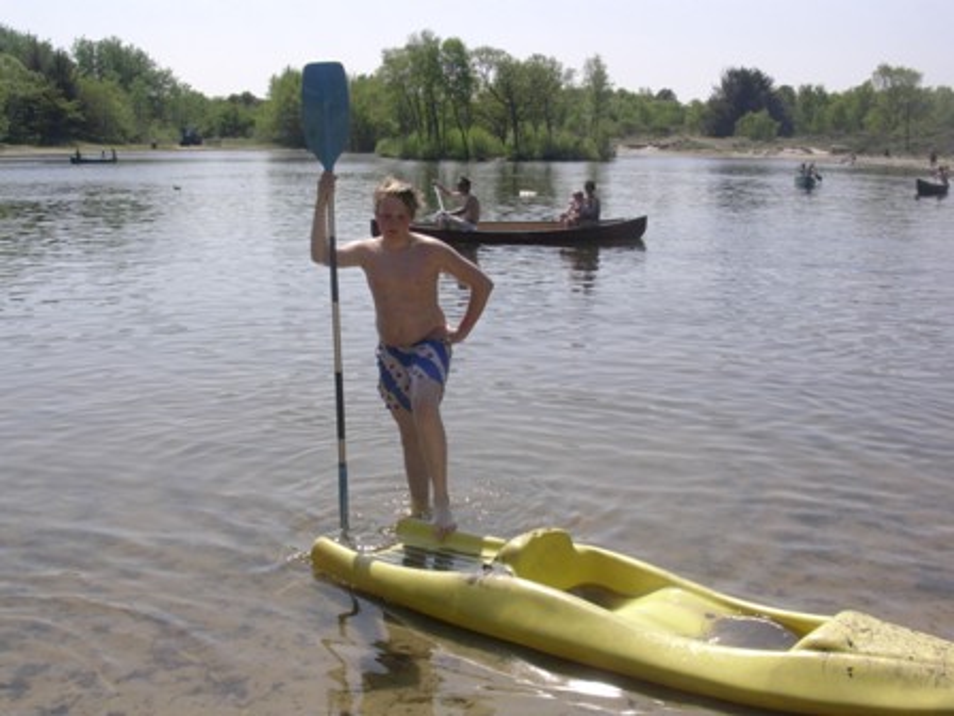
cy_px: 358
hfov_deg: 42.1
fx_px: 1240
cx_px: 477
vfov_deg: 32.2
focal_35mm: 45
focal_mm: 6.7
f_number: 5.8
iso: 70
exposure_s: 1/443
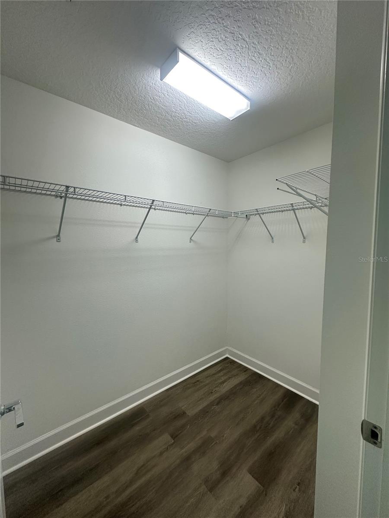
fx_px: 210
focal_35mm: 14
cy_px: 259
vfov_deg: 102.1
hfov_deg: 85.7
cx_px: 194
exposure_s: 1/120
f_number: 2.2
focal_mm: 2.22
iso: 200
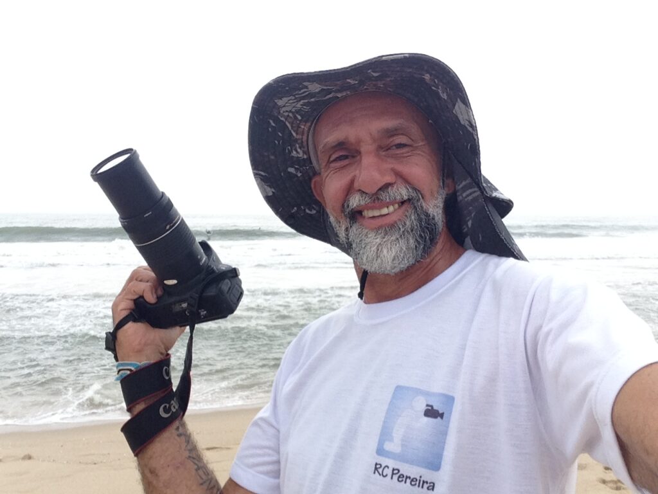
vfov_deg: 40.7
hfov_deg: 52.6
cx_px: 329
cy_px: 247
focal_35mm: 35
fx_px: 665
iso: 32
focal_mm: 2.18
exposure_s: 1/120
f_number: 2.4
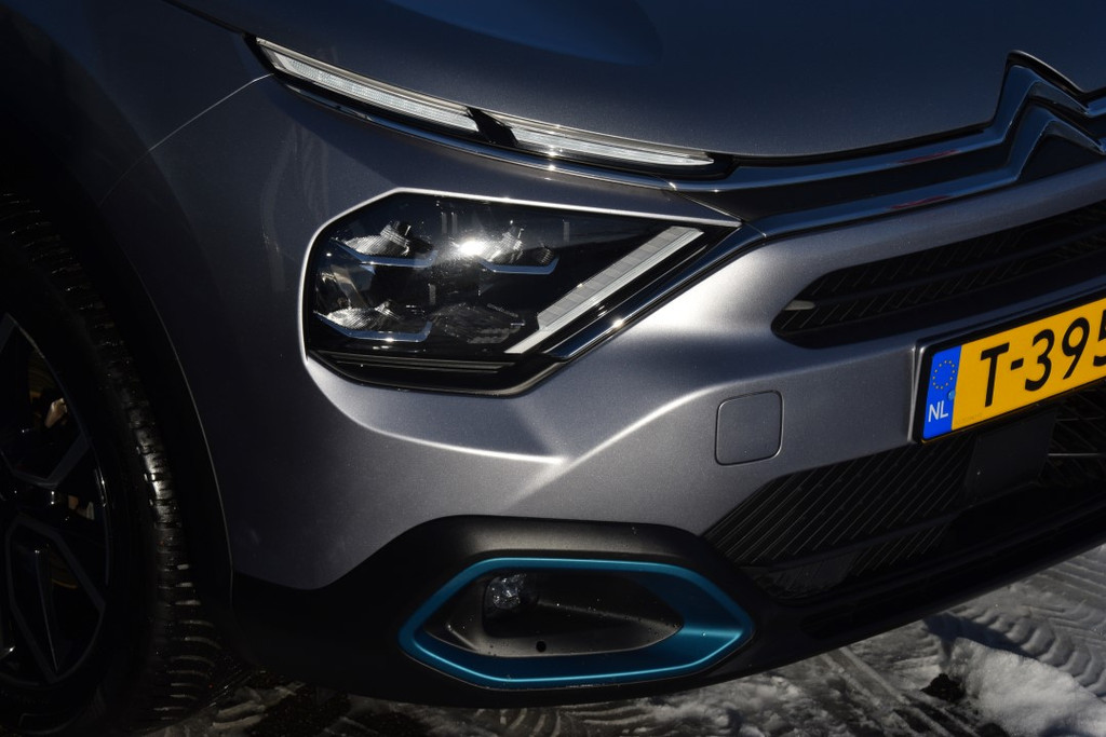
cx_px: 553
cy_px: 368
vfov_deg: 16.6
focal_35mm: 82
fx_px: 2535
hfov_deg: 24.6
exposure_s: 1/640
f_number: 13
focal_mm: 55
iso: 200
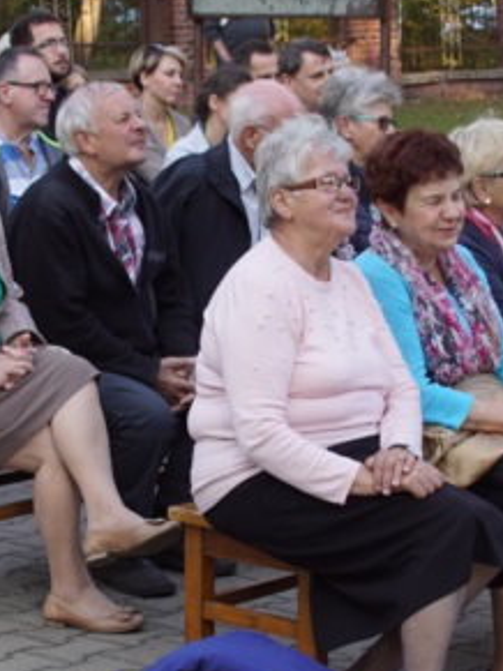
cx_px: 226
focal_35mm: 119
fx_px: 2307
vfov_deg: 16.5
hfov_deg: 12.4
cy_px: 442
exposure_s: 1/160
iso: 200
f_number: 4
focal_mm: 24
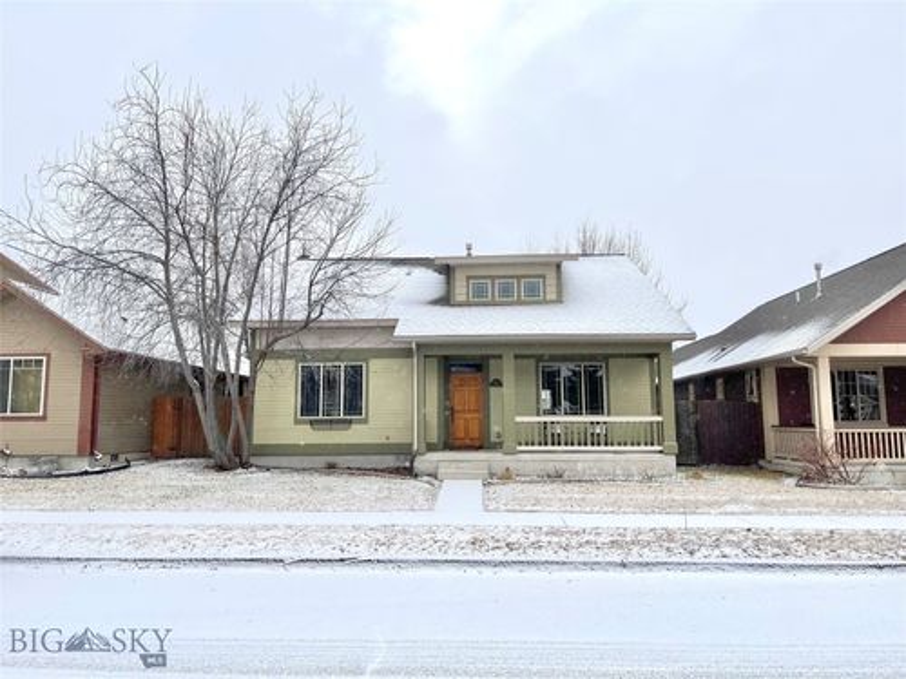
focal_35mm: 26
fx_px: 680
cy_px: 340
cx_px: 453
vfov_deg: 53.1
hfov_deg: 67.3
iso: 50
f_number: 1.6
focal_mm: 5.1
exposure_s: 1/4854
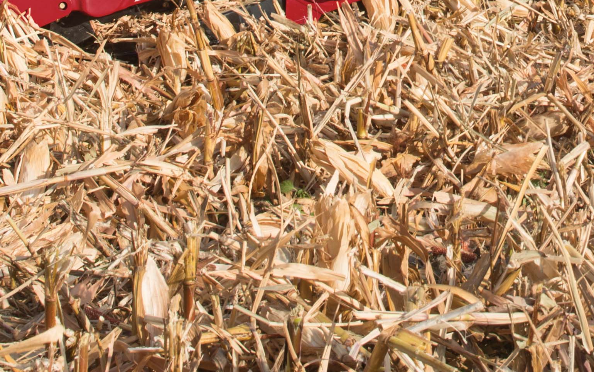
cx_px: 550
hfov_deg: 13.7
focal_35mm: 151
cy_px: -348
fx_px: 2445
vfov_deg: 8.3
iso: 100
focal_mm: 31
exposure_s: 1/125
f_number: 8
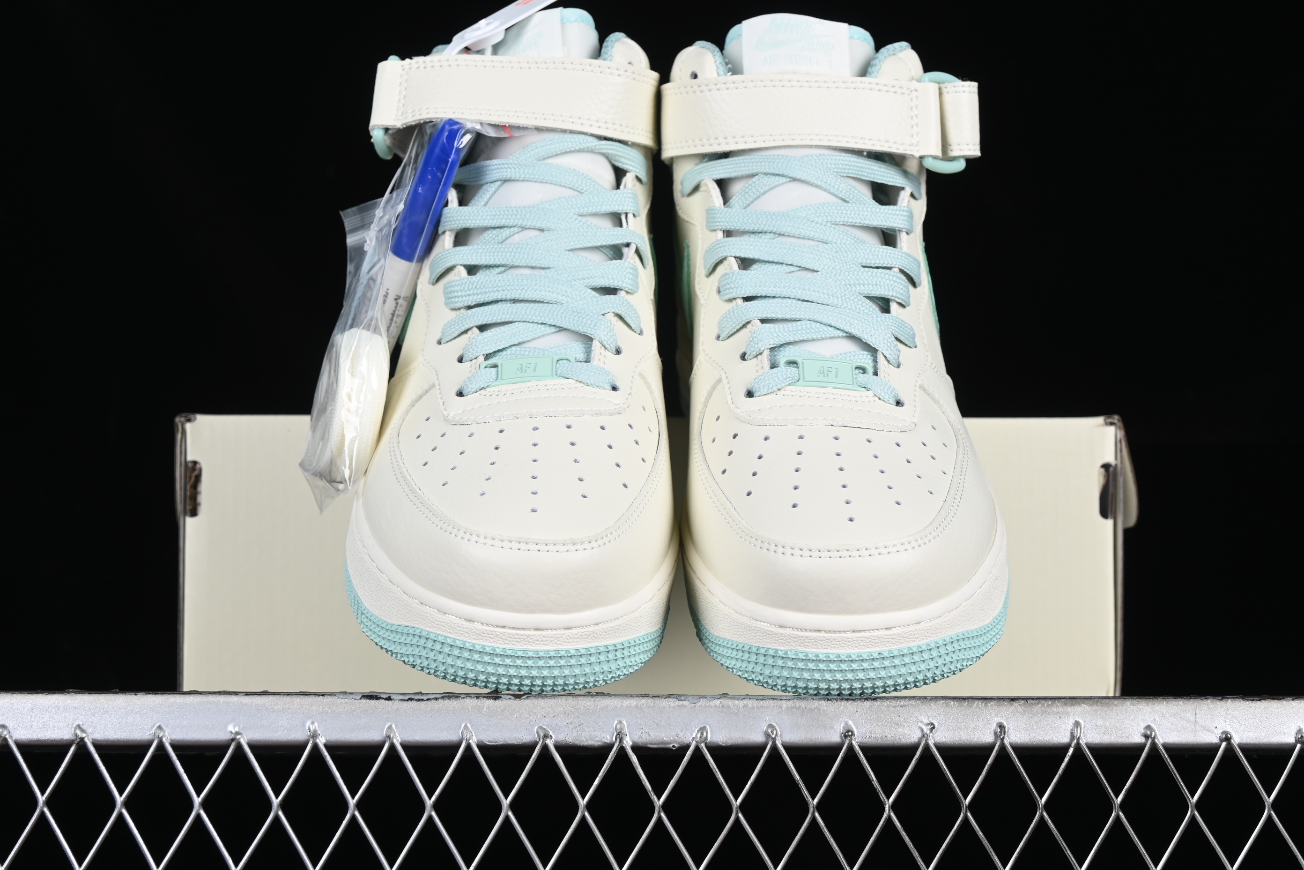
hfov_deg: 27.0
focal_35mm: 75
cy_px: 435
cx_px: 652
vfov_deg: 18.2
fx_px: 2716
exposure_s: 1/80
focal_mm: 50
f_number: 8
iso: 160
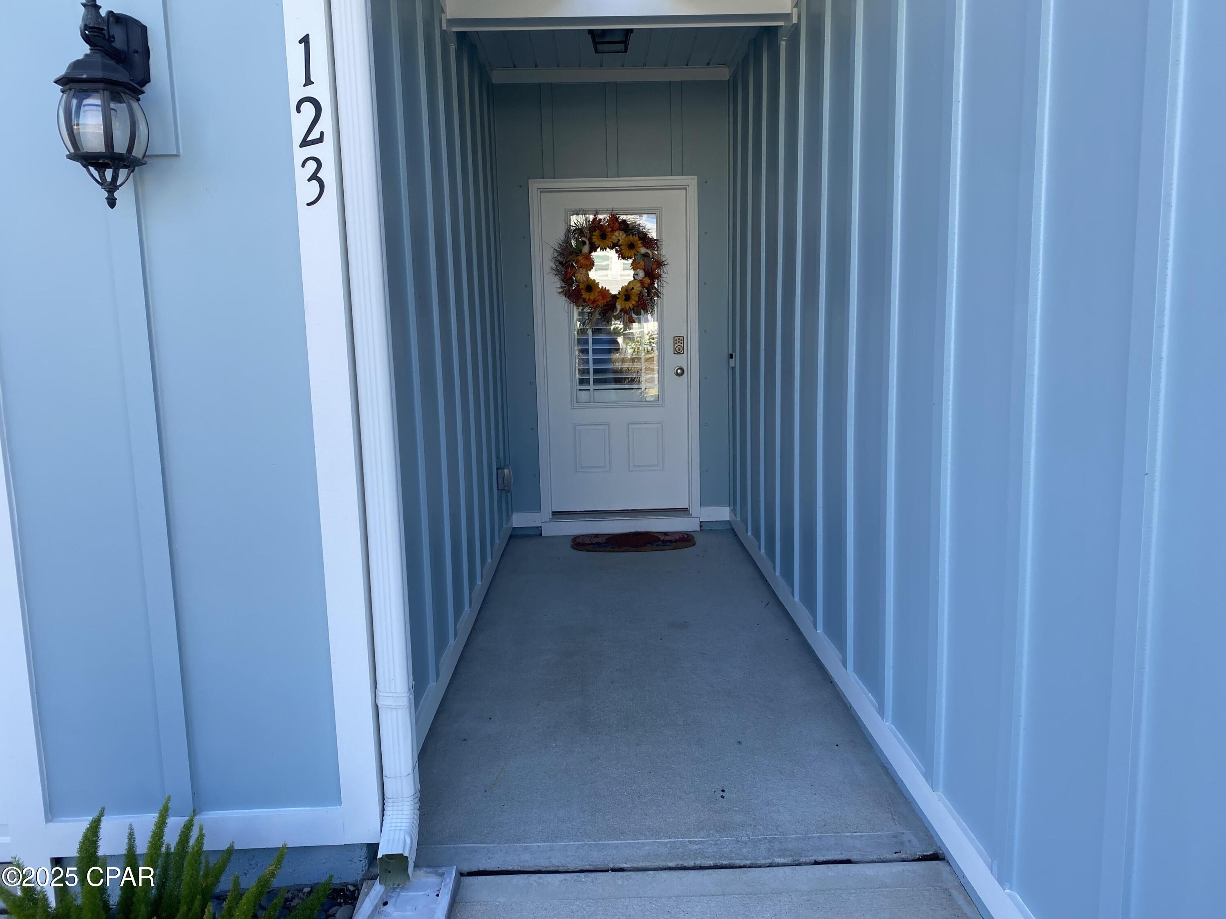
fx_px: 921
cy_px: 460
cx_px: 613
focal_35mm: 26
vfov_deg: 53.1
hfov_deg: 67.3
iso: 32
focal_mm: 4.25
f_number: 1.8
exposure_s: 1/562
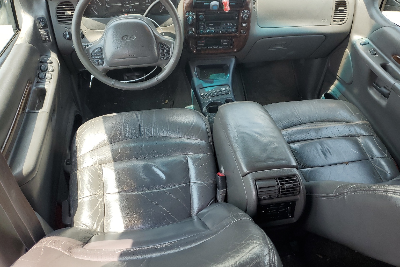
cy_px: 130
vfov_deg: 46.4
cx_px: 206
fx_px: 311
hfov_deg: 65.5
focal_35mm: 28
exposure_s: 1/312
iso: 50
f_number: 1.5
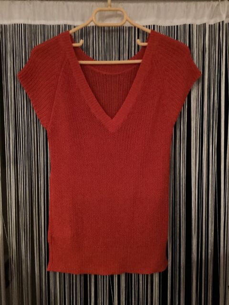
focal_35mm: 31
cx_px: 114
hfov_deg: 45.4
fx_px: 273
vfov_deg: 58.4
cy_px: 152
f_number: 2.4
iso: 800
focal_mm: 3.3
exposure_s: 1/17
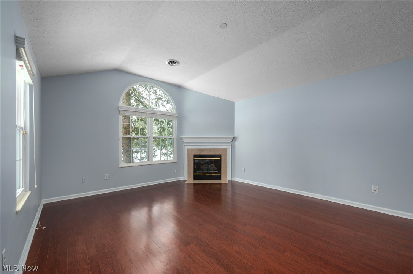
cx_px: 206
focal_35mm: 14
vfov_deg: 81.1
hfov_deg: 104.3
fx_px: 160
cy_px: 137
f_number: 9
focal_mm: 14
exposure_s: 1/60
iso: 200
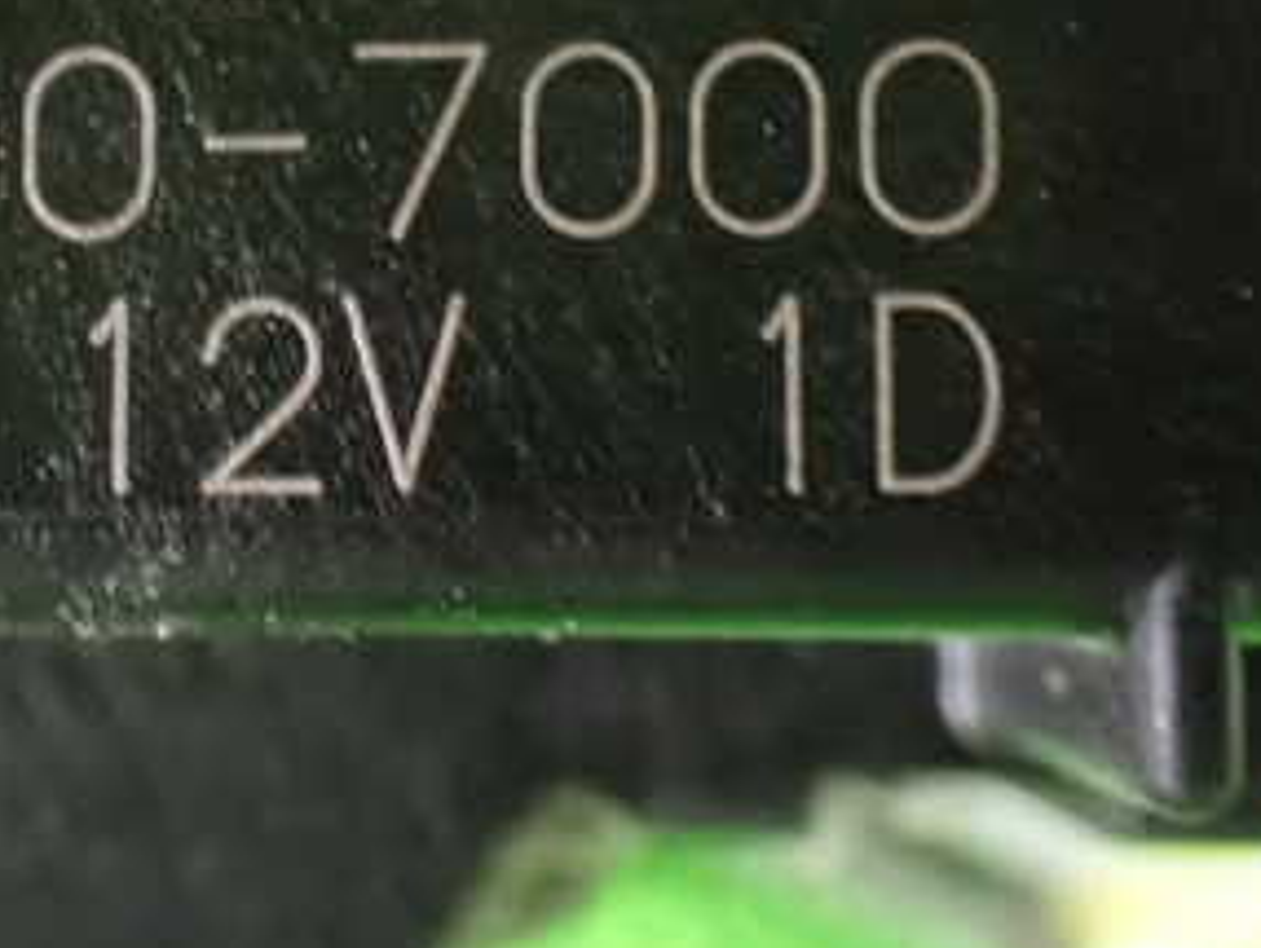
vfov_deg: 17.0
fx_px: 3135
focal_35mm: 86
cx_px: 176
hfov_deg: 22.3
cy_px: 97
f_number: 2.8
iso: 1600
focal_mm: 7.31
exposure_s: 1/8
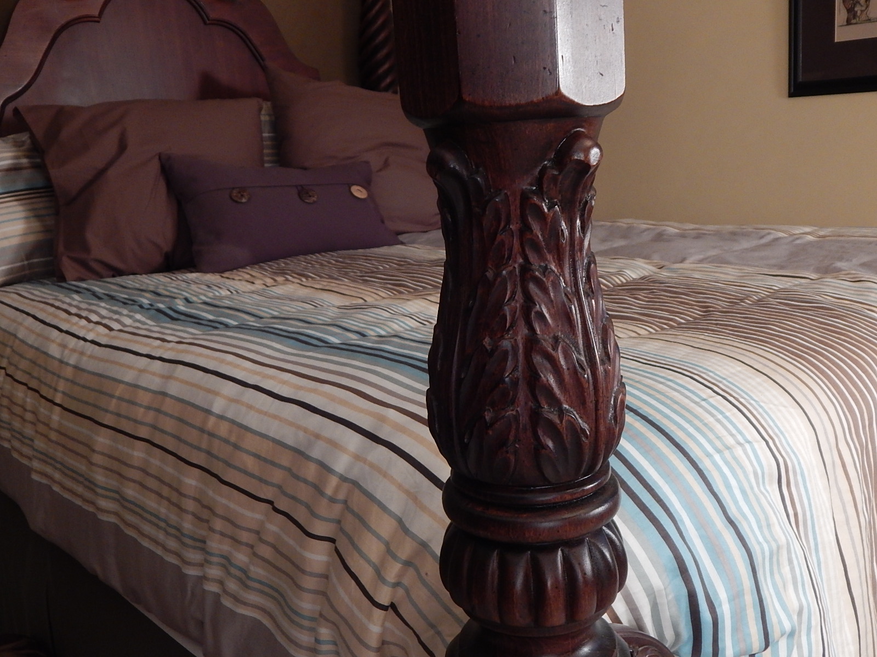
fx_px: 861
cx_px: 438
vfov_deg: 41.8
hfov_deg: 54.0
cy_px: 328
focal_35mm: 34
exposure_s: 1/30
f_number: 3.3
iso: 360
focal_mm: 6.1
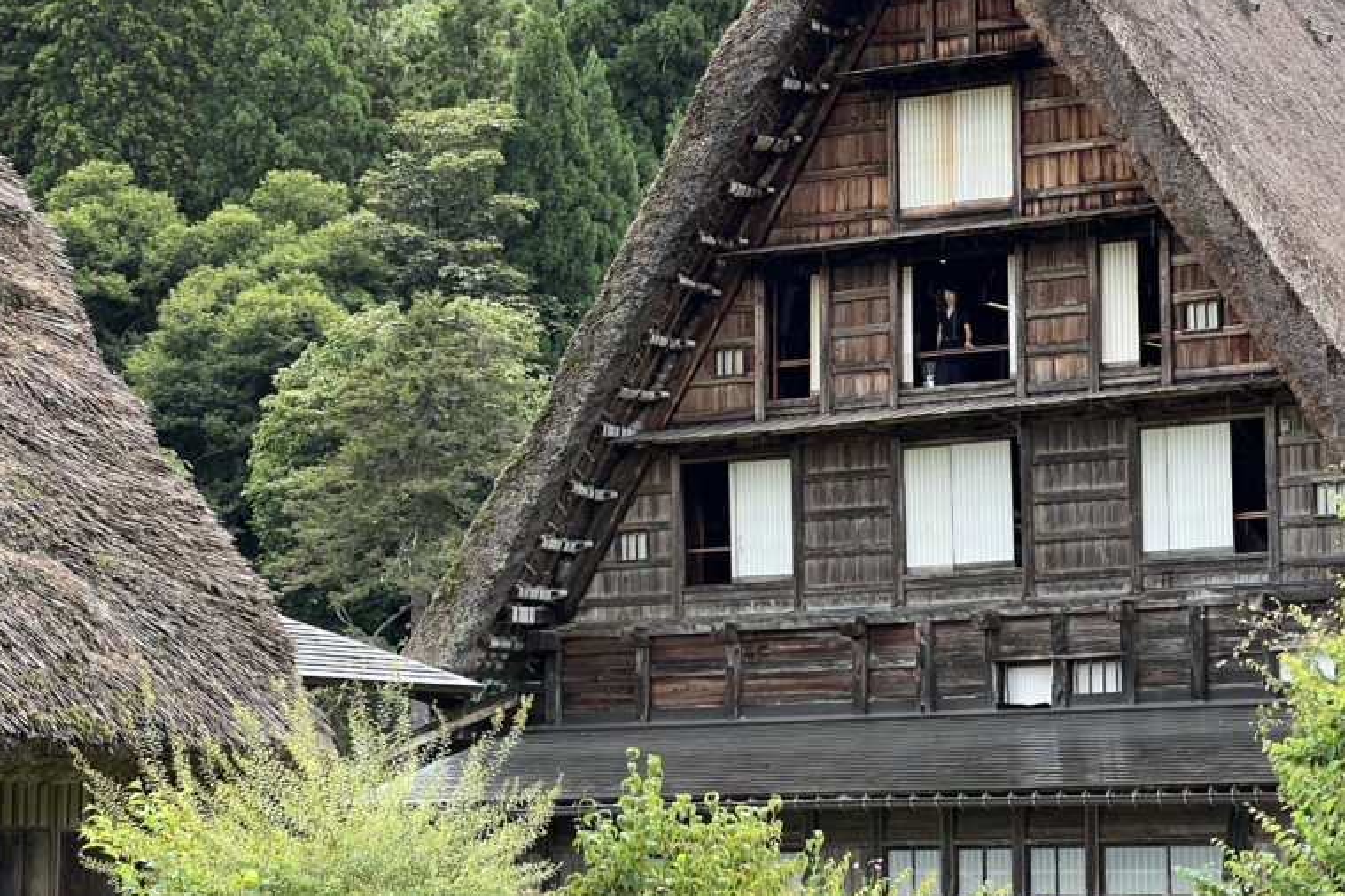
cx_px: 893
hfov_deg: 18.9
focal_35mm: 108
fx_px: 4035
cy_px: 351
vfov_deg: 12.7
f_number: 2.8
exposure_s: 1/142
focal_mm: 9
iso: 32
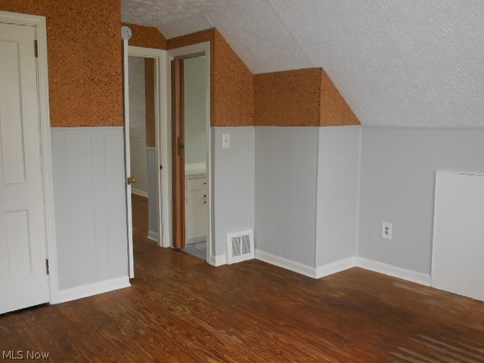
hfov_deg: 54.0
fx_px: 475
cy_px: 182
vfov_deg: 41.8
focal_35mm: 34
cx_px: 242
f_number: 3.4
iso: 280
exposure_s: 1/30
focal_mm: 6.1
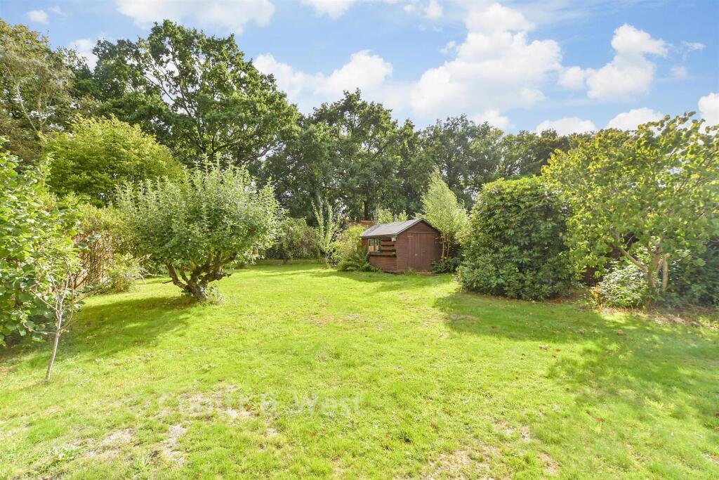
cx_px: 360
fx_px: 300
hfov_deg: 100.4
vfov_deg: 77.3
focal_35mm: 15
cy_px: 240
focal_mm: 10
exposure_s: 1/160
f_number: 8
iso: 160
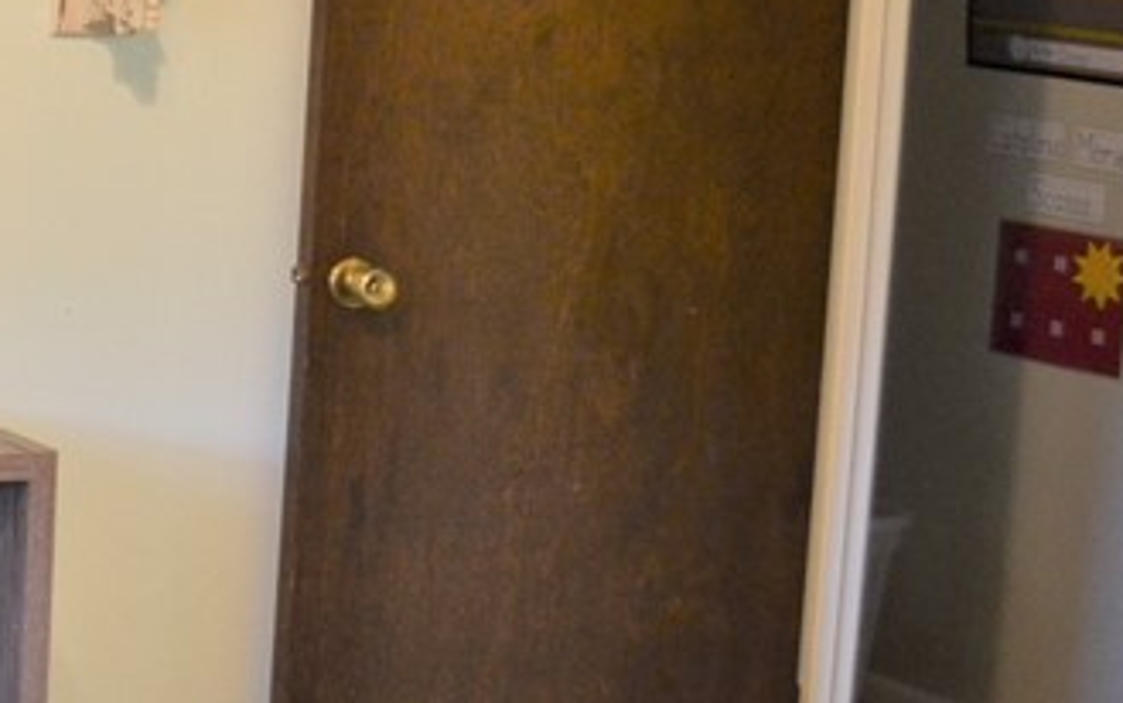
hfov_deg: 18.0
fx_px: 3093
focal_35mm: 101
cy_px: 162
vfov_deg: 12.9
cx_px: -626
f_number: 4
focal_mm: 20
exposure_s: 1/60
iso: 720
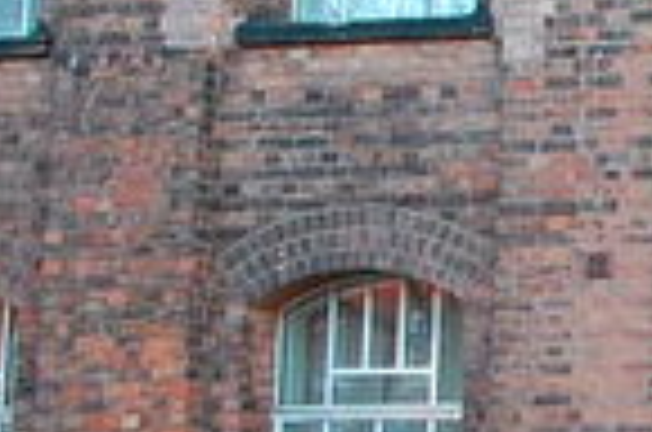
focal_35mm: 87
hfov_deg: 18.7
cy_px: 266
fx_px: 1572
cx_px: 1138
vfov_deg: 15.6
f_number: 4
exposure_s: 1/60
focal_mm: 12
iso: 400
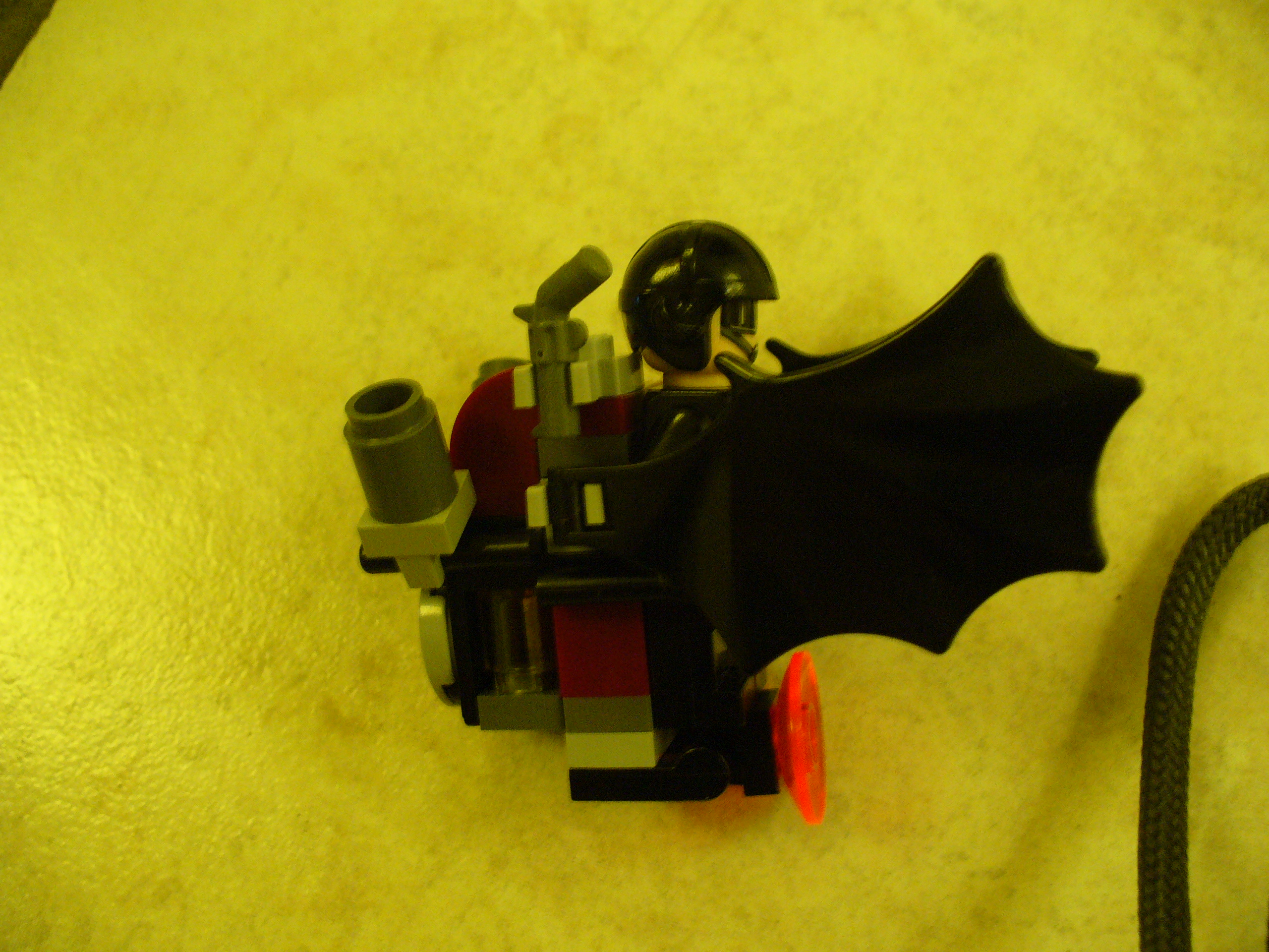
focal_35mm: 37
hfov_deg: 50.1
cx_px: 634
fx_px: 1356
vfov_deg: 38.7
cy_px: 476
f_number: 2.8
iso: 200
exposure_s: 1/8
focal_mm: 6.1
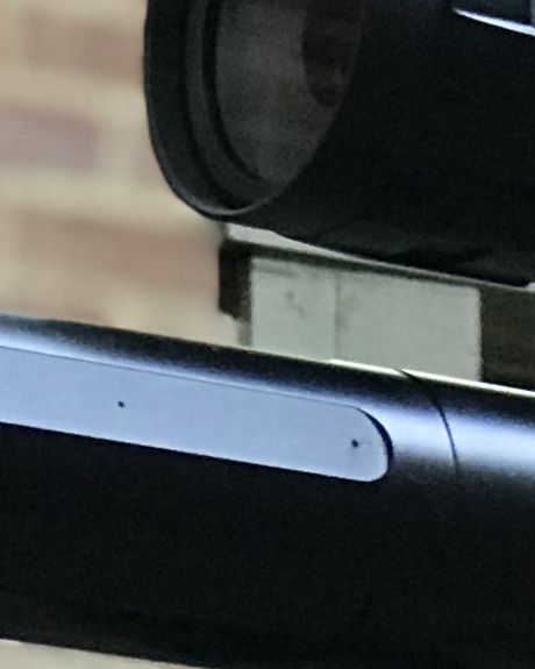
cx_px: 930
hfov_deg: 3.9
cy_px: 1052
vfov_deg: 4.9
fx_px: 7719
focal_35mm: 390
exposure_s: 1/60
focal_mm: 6.6
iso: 100
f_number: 2.8
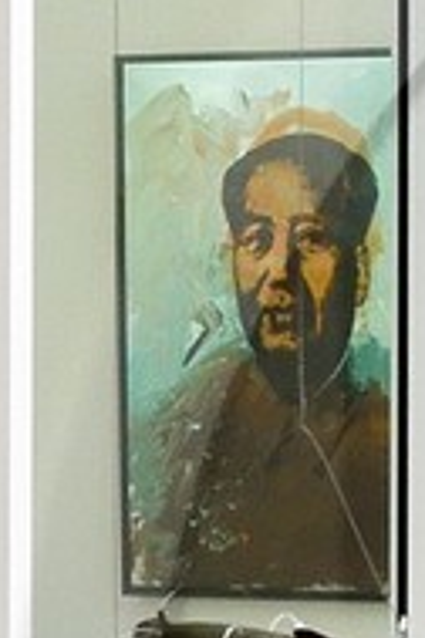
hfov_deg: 6.6
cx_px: 1386
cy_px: 851
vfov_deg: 10.8
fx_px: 3293
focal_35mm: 186
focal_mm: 22
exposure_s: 1/30
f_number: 9
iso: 800
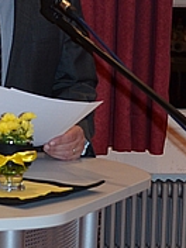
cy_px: 103
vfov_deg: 10.6
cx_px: -6
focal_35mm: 187
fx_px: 1340
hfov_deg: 7.9
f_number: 4.2
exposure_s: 1/60
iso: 400
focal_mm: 26
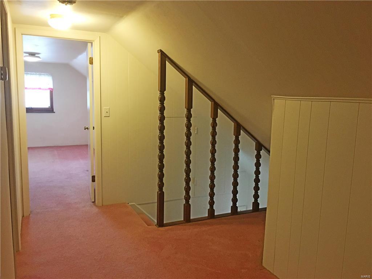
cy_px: 140
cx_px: 186
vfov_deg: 48.2
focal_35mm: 29
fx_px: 312
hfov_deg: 61.7
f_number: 2.2
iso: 160
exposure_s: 1/30
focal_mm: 4.15
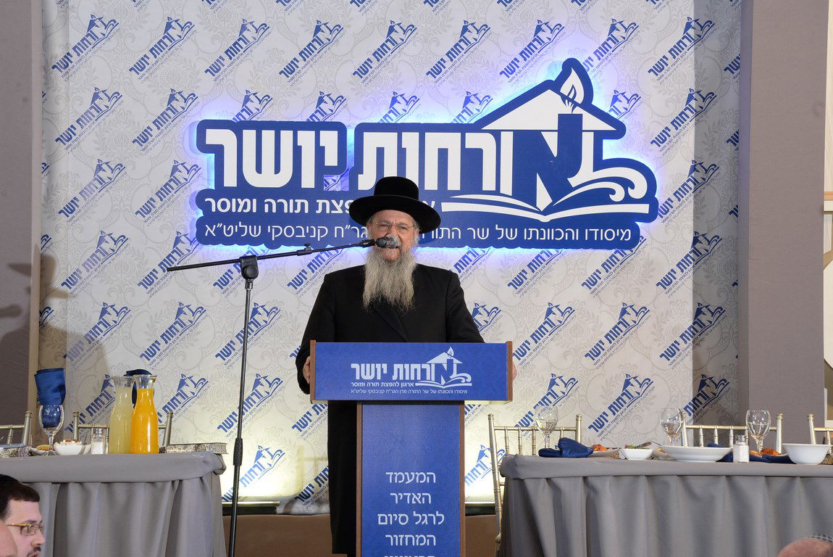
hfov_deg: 17.1
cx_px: 416
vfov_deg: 11.4
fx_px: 2778
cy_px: 278
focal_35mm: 120
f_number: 7.1
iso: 1600
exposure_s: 1/80
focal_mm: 120
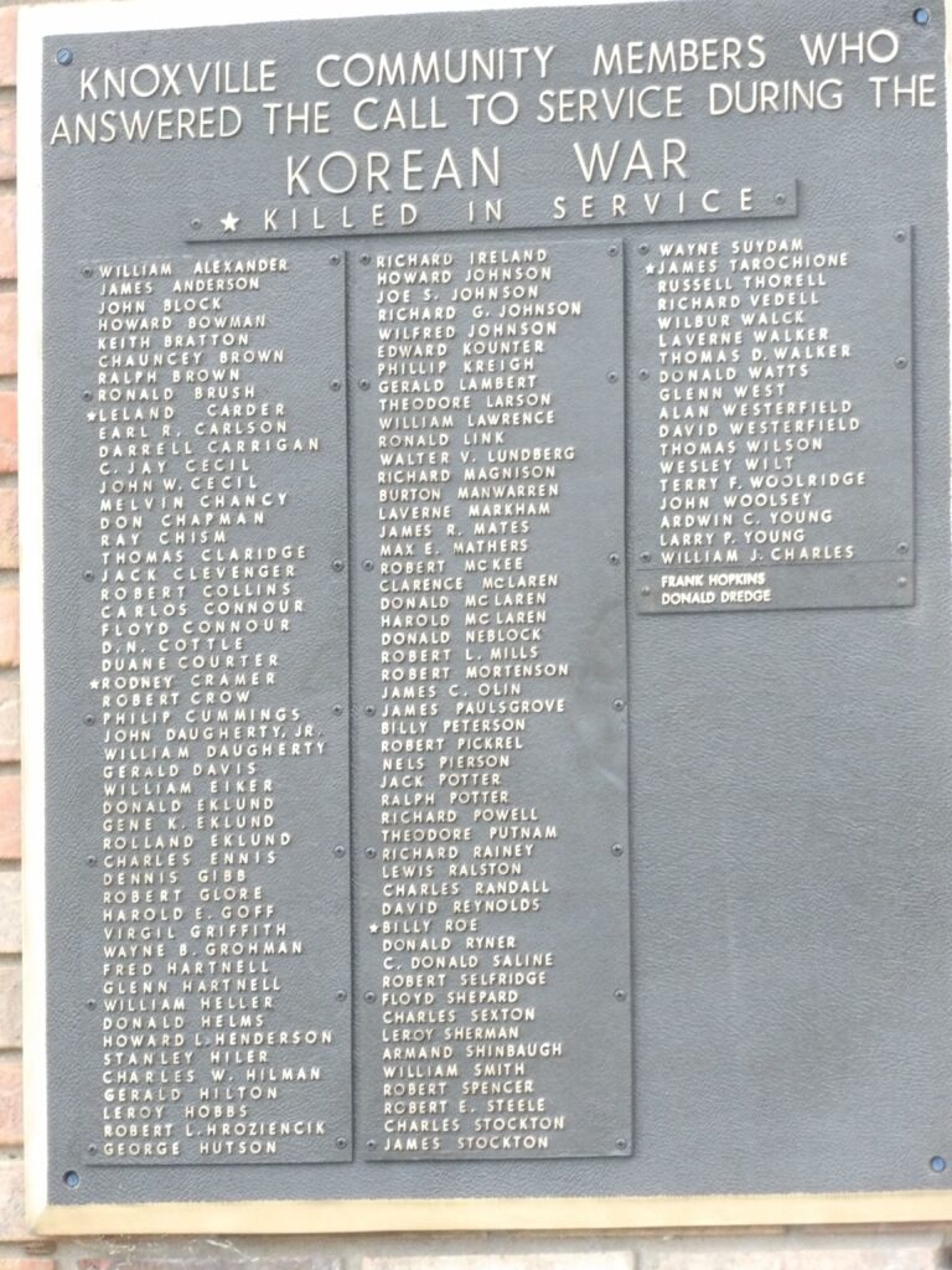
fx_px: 13311
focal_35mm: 363
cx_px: 476
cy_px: 635
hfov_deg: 4.1
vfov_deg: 5.5
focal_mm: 65.2
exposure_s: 1/49
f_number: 4.2
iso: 800
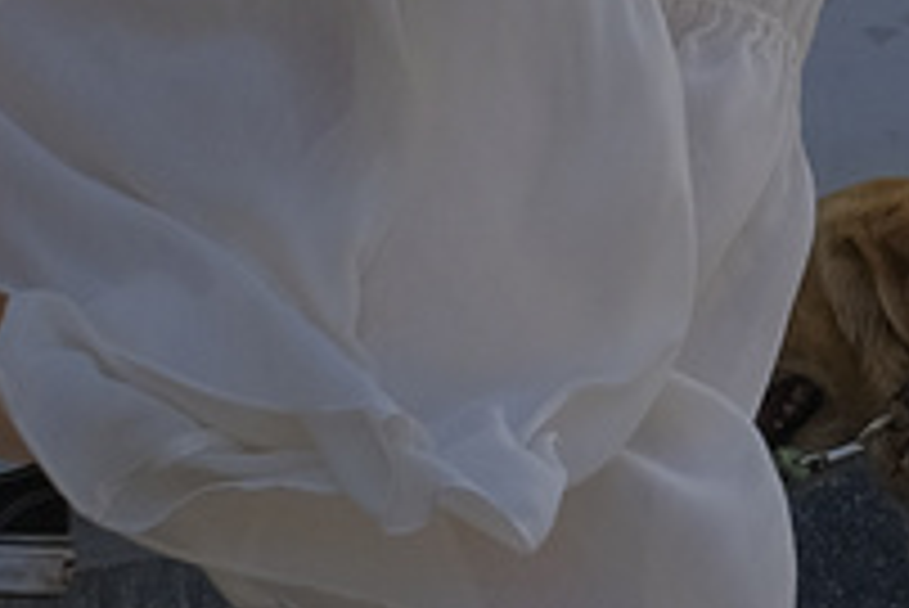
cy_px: -572
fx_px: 15186
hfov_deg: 3.4
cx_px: 1620
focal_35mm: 601
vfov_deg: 2.3
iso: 200
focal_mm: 50
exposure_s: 1/800
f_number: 5.6
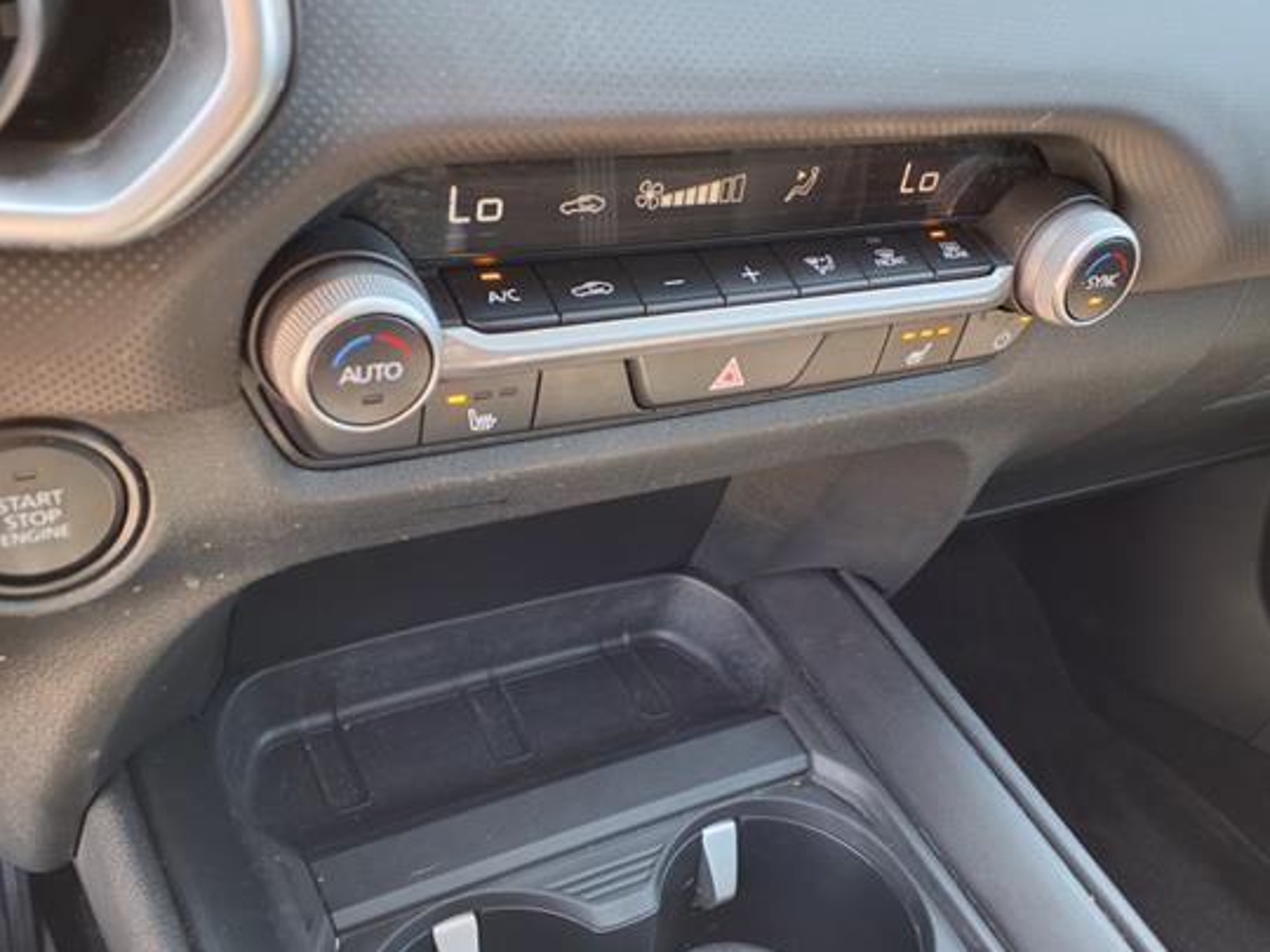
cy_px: 468
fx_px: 1174
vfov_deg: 44.2
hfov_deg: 56.8
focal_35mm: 32
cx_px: 675
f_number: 1.9
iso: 100
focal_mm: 3.58
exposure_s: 1/40
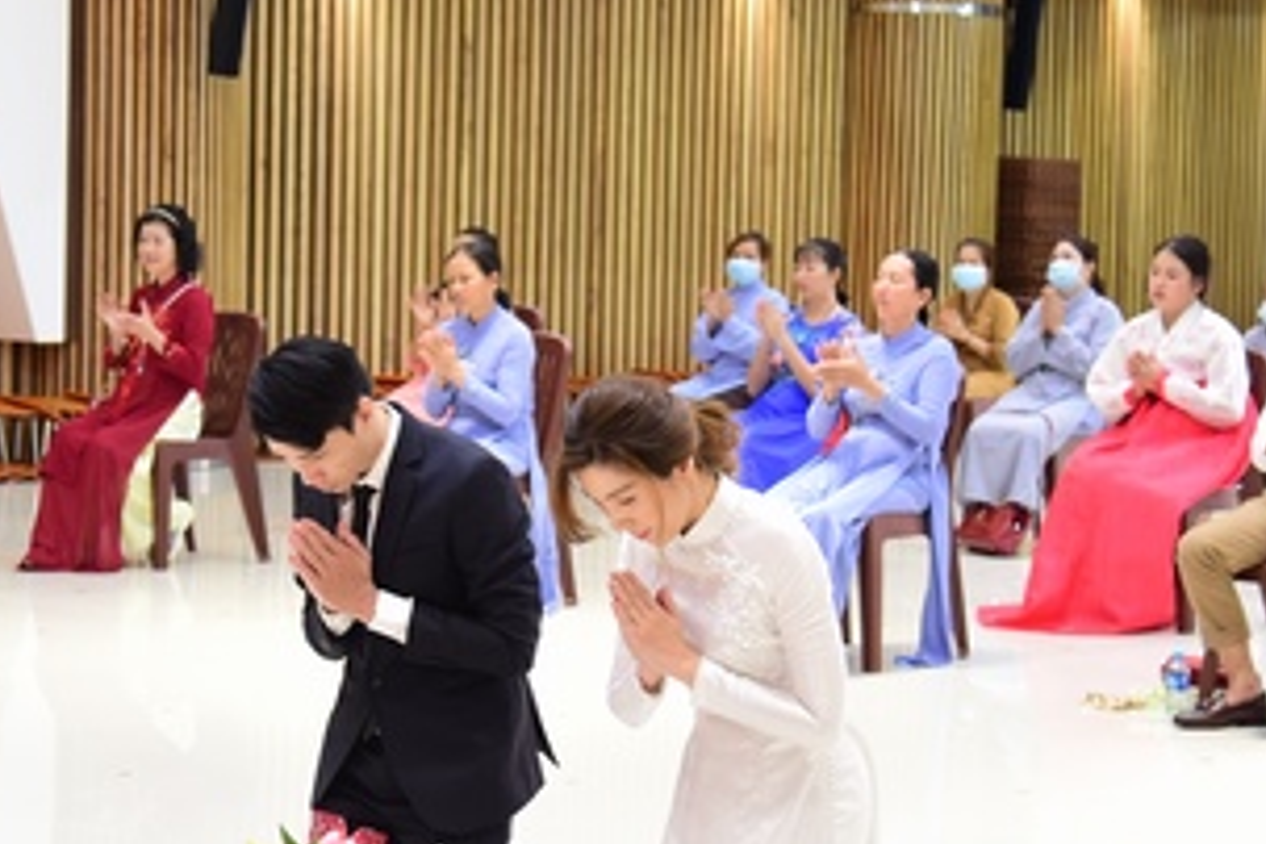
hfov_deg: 19.8
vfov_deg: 13.3
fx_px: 3622
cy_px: 359
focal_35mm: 103
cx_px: 493
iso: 1000
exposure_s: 1/40
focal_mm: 48
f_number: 4
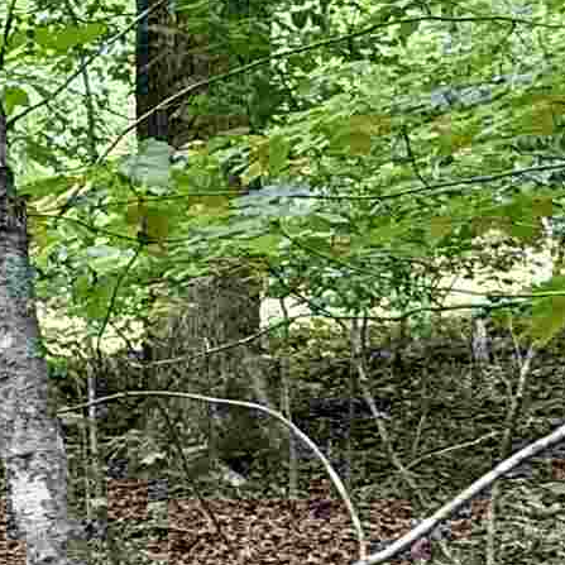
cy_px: 398
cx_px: -863
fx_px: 1570
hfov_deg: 13.5
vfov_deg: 20.3
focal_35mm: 85
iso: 160
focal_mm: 2.22
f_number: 2.2
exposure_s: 1/99
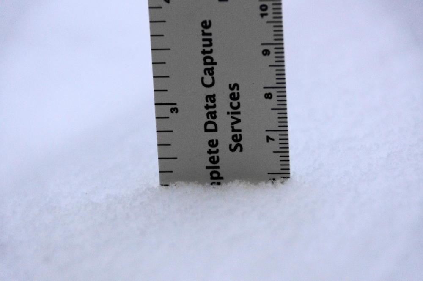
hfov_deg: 7.6
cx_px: 212
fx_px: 3171
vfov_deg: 5.1
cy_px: 140
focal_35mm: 270
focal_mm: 180
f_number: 6.3
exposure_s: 1/320
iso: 1250
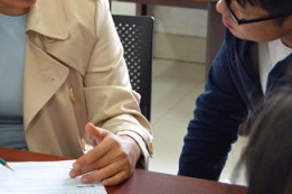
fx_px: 1133
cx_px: 22
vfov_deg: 9.7
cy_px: 59
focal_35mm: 140
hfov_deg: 14.5
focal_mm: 38
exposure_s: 1/100
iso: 1600
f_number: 4.8
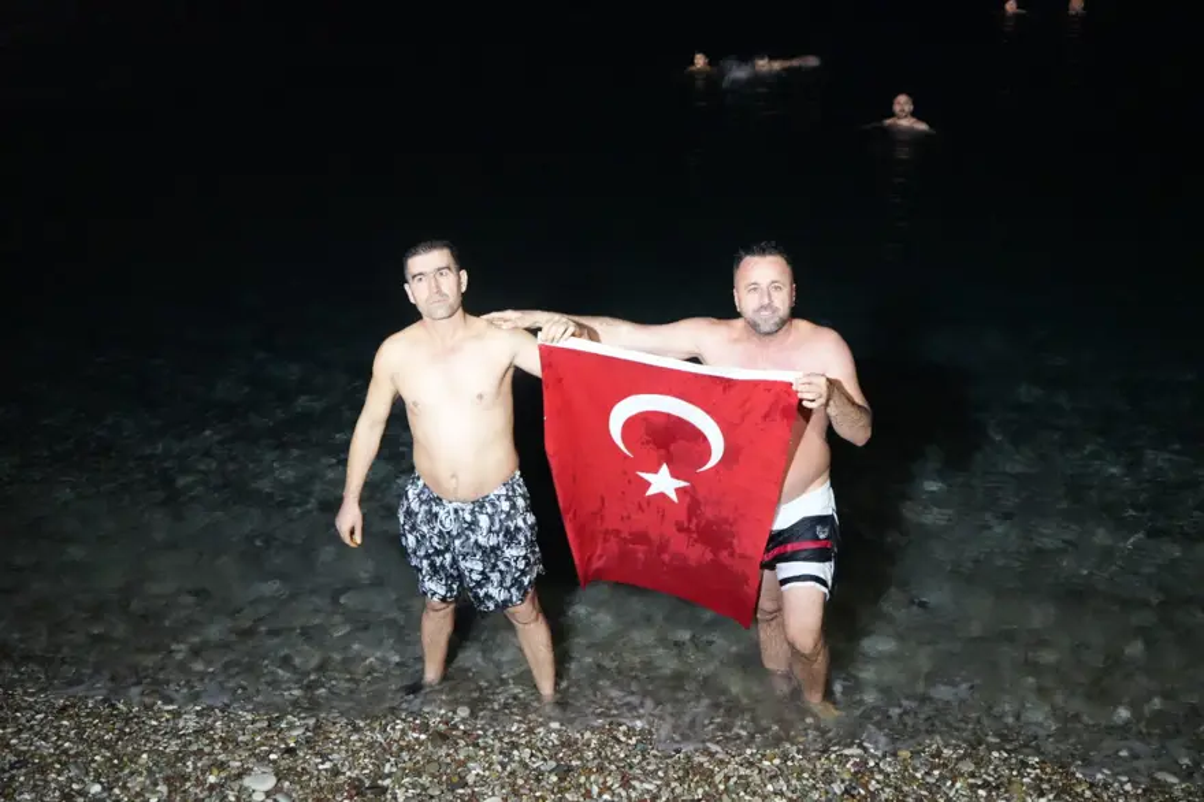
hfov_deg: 48.5
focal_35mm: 40
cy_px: 401
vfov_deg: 33.4
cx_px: 602
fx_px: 1337
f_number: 4
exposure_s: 1/10
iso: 16000
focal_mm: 40
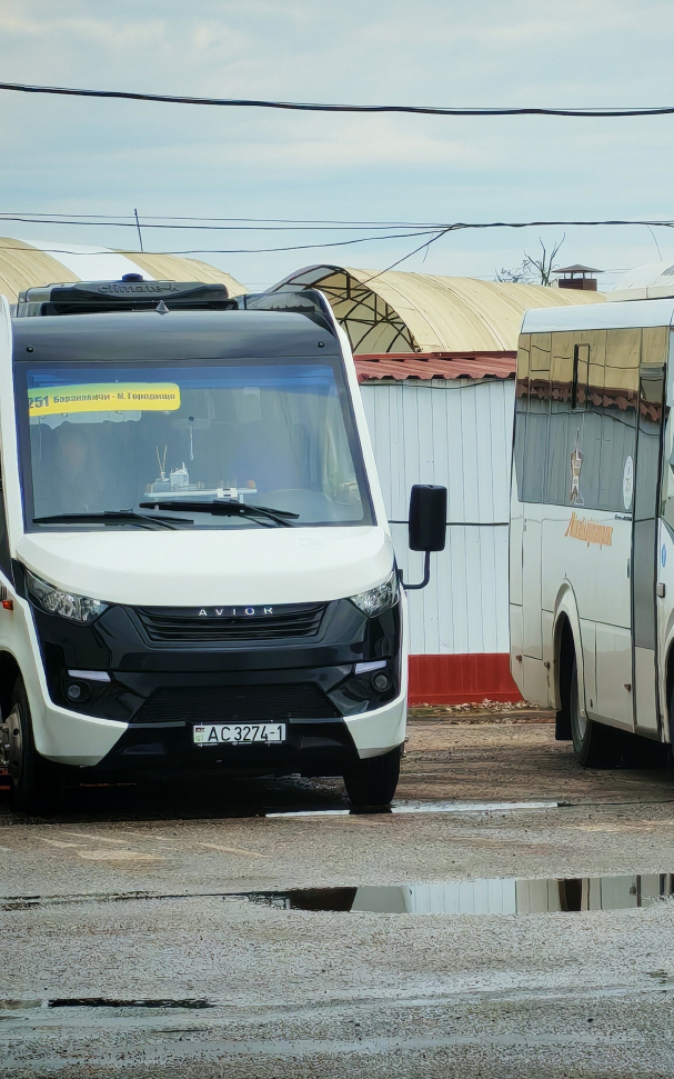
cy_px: 541
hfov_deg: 5.8
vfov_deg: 9.2
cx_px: 521
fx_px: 6671
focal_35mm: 227
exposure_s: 1/100
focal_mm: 6.12
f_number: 1.9
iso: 50
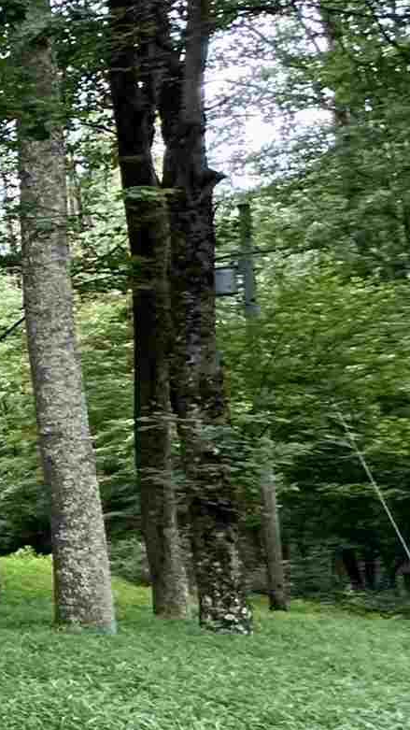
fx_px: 1160
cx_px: -1010
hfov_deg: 9.7
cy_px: 470
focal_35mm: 60
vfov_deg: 34.7
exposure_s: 1/99
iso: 200
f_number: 2.2
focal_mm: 2.22
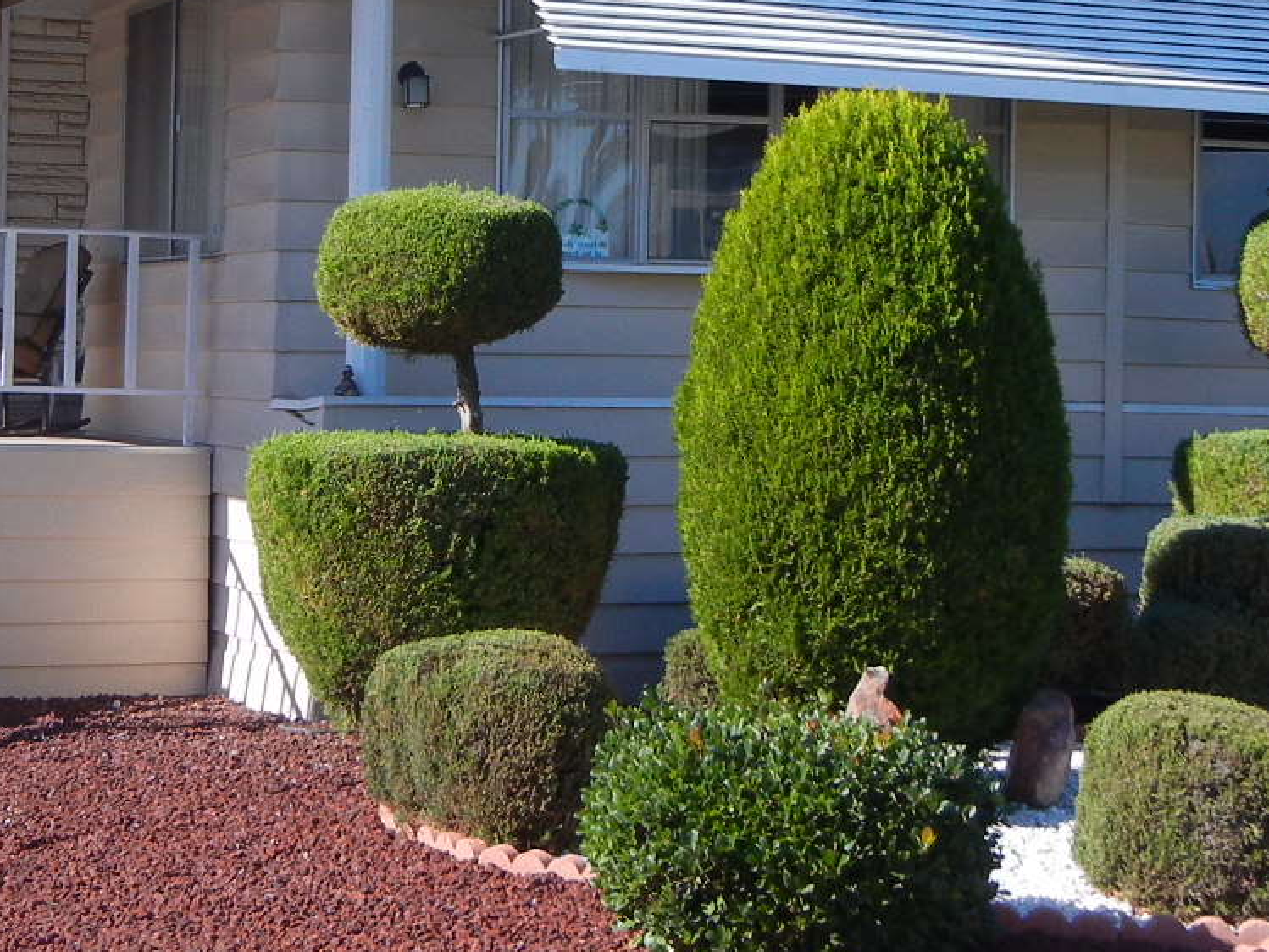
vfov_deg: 17.9
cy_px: 318
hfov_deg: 23.8
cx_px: 508
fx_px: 3007
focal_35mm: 82
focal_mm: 5.4
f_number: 3.5
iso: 160
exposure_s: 1/907
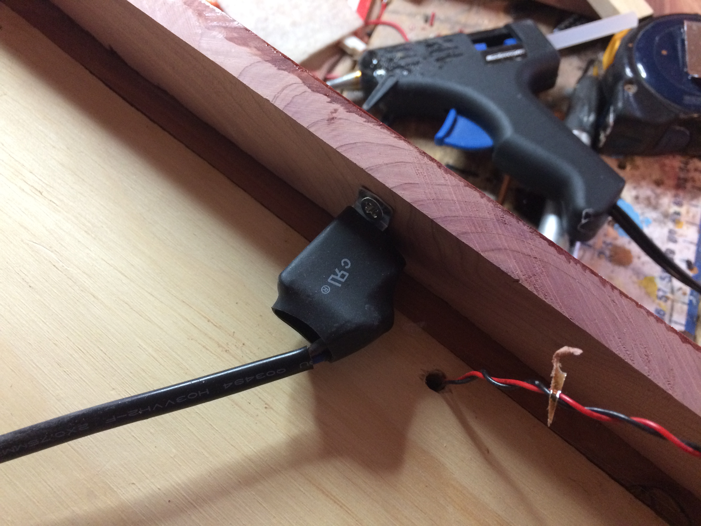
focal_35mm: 29
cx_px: 350
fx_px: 587
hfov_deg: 61.7
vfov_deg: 48.2
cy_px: 263
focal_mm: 4.15
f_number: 2.2
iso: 160
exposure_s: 1/30
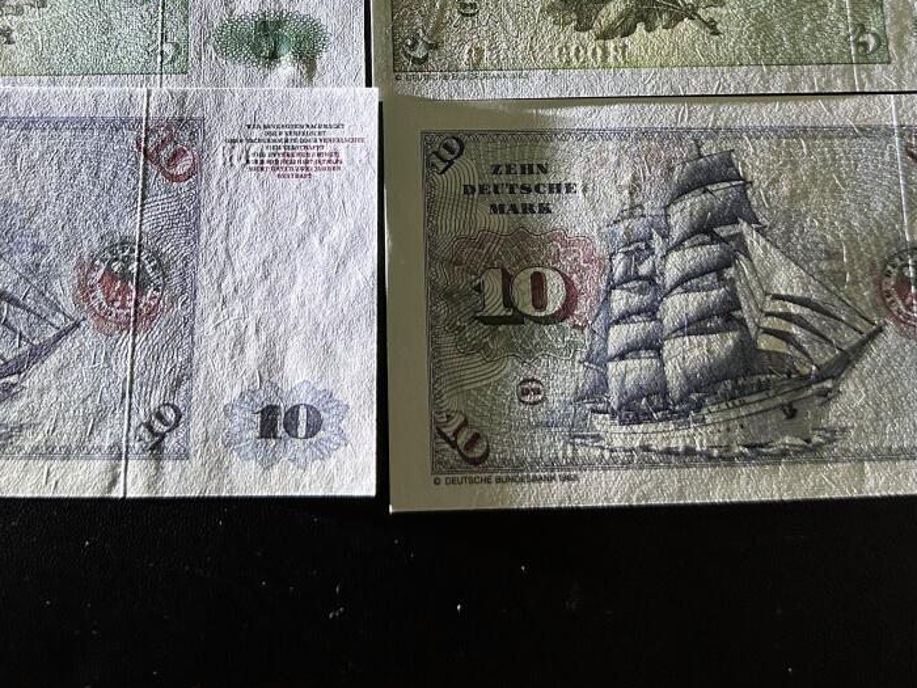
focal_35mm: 48
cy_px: 8
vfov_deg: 28.5
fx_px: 1272
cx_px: 389
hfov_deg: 39.6
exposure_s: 1/100
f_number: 1.78
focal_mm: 6.86
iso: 200
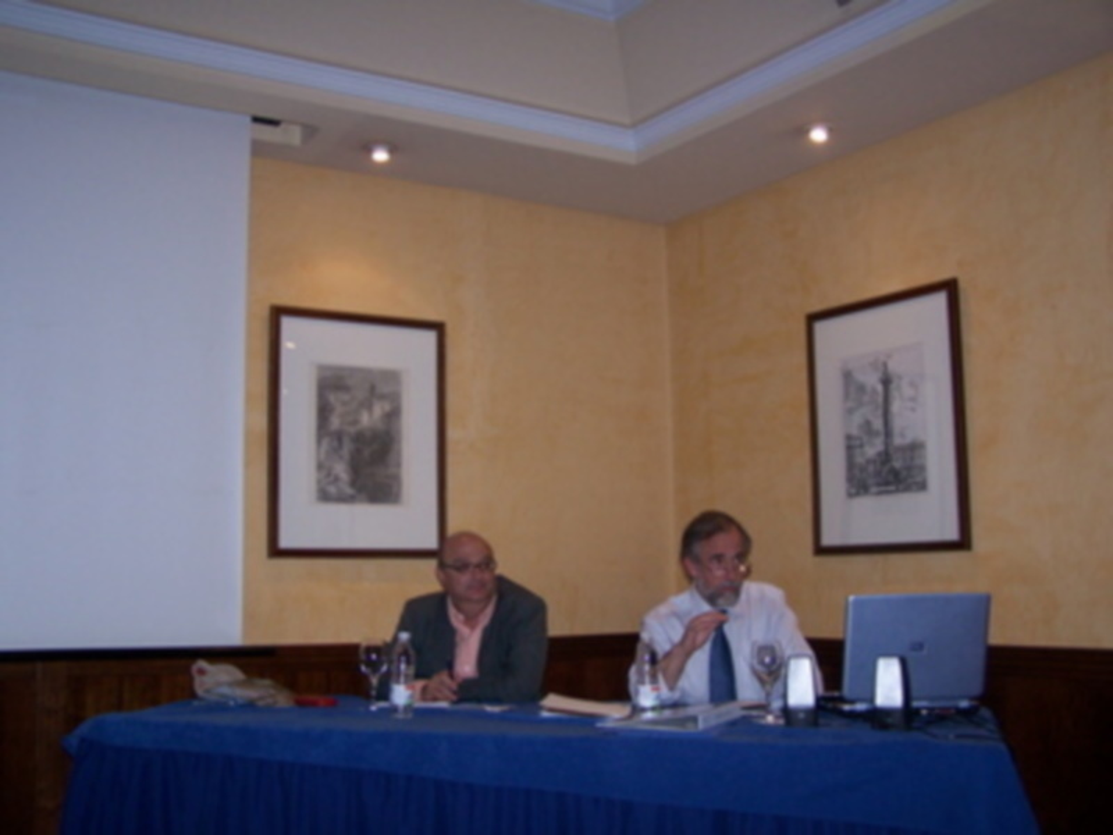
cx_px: 556
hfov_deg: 49.0
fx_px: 1222
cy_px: 418
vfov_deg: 37.7
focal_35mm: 38
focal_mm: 6.3
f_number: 2.8
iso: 140
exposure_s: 1/60
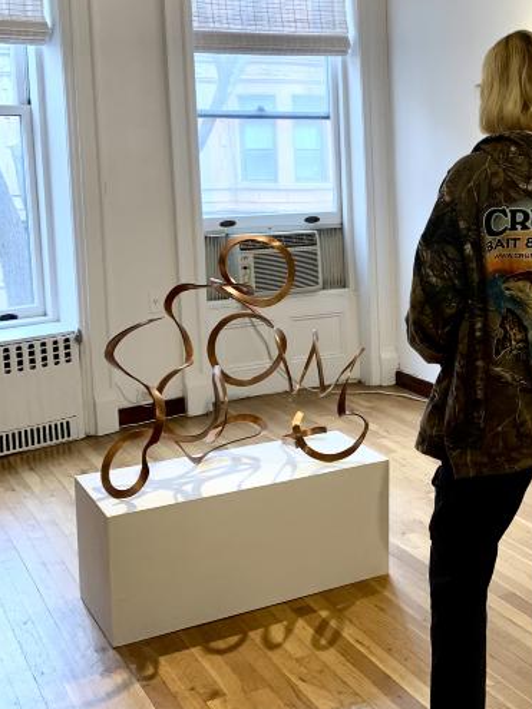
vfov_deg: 38.8
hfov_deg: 28.3
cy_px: 289
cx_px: 500
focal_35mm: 49
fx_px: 1005
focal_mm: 4.25
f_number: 1.8
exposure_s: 1/121
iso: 80
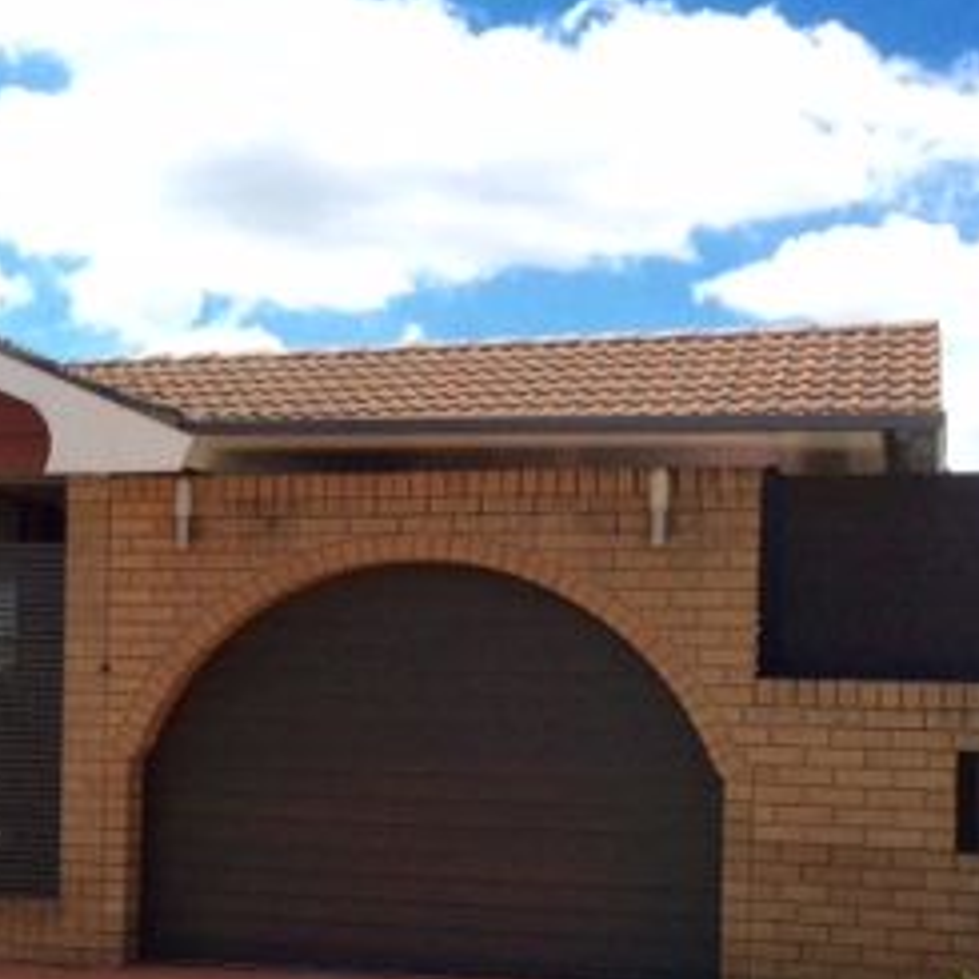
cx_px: 32
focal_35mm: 67
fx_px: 2144
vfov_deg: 25.6
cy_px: 671
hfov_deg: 24.7
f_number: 2.2
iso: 32
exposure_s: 1/3425
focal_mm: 4.15
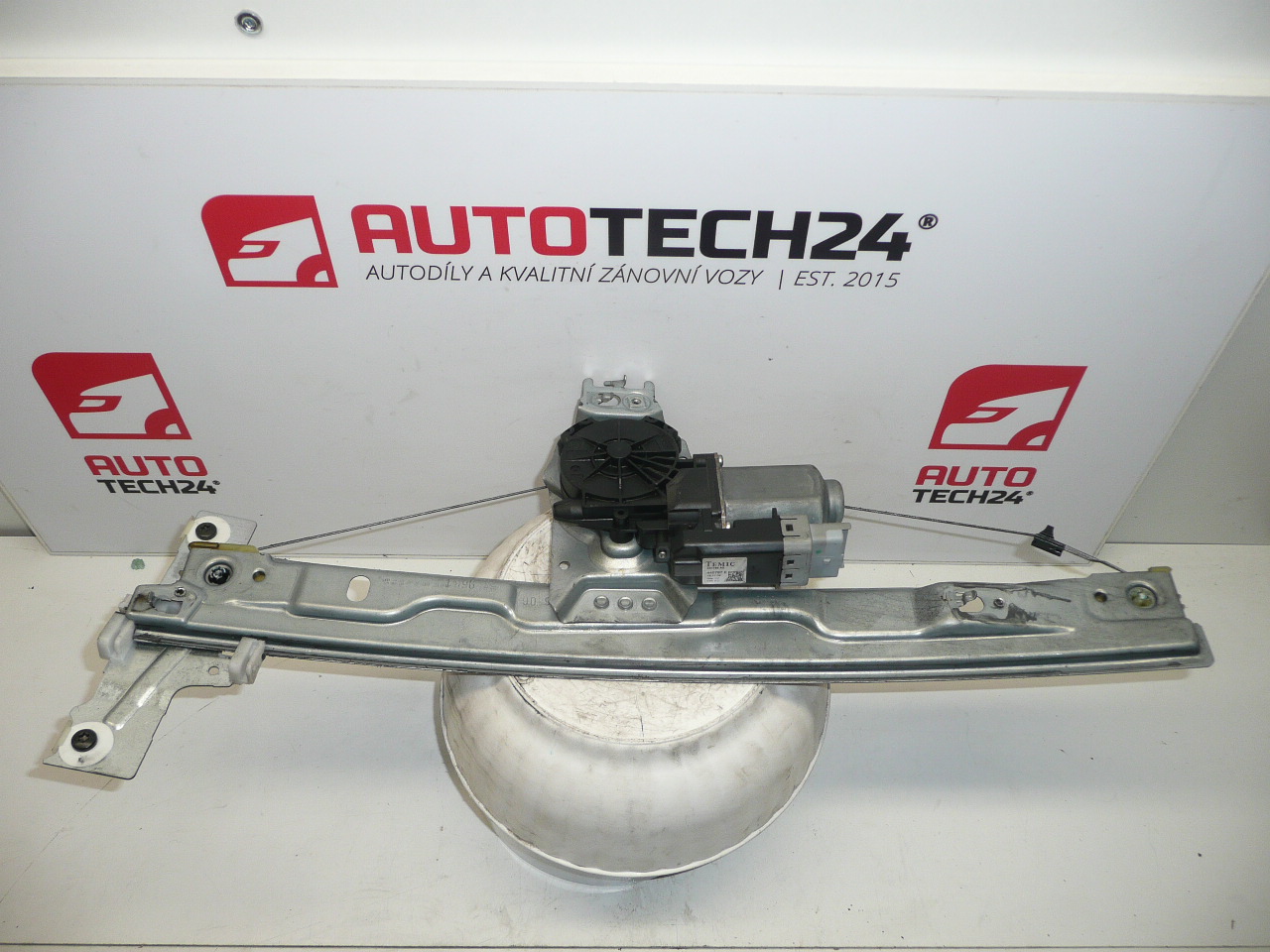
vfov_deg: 49.7
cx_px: 635
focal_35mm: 28
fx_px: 1027
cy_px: 476
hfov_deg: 63.4
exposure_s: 1/100
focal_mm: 4.6
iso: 100
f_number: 3.3
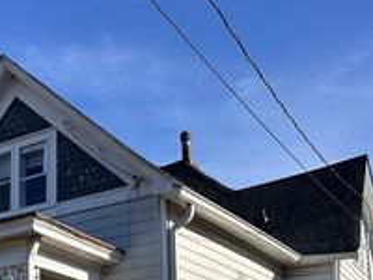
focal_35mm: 60
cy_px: 331
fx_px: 647
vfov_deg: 22.6
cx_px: 30
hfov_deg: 30.6
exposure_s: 1/3861
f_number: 1.78
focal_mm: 6.86
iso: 80
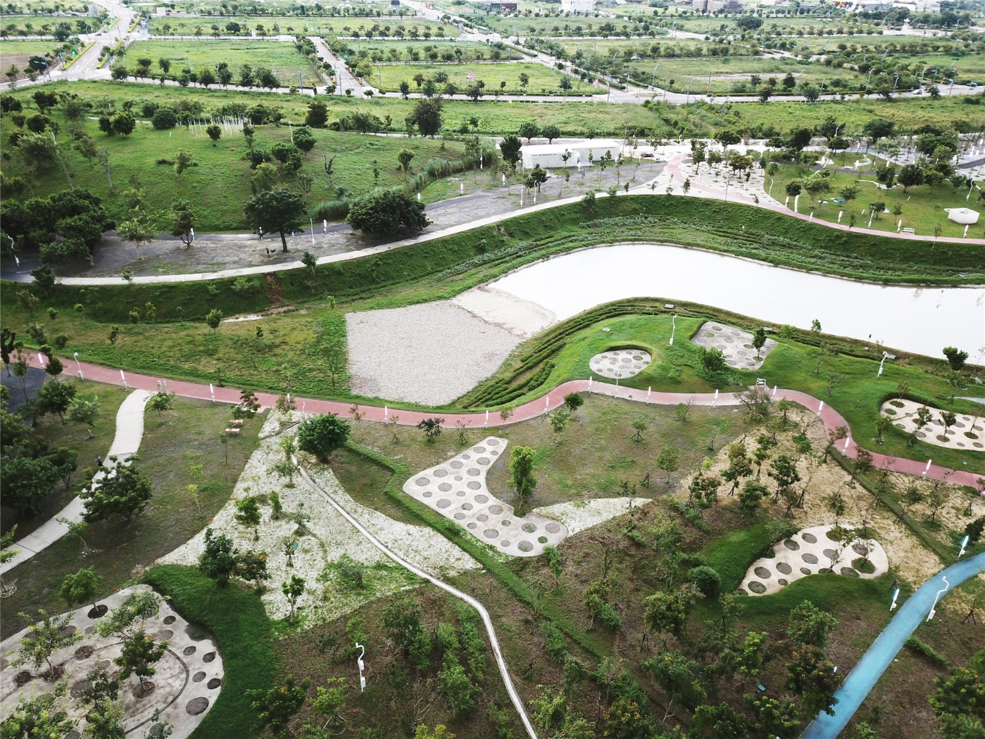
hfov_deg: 67.3
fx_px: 740
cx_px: 492
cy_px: 370
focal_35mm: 26
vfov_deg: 53.1
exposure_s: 1/30
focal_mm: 4.73
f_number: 2.2
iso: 200
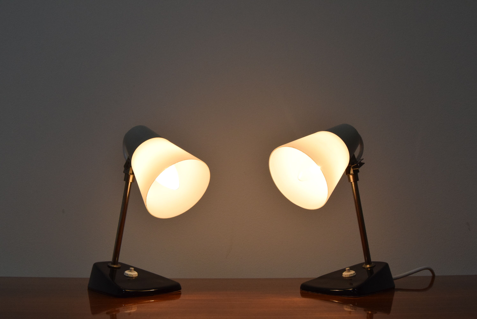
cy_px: 160
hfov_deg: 53.1
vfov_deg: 36.9
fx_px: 477
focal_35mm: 36
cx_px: 238
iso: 1600
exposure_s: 1/400
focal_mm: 24
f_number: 10
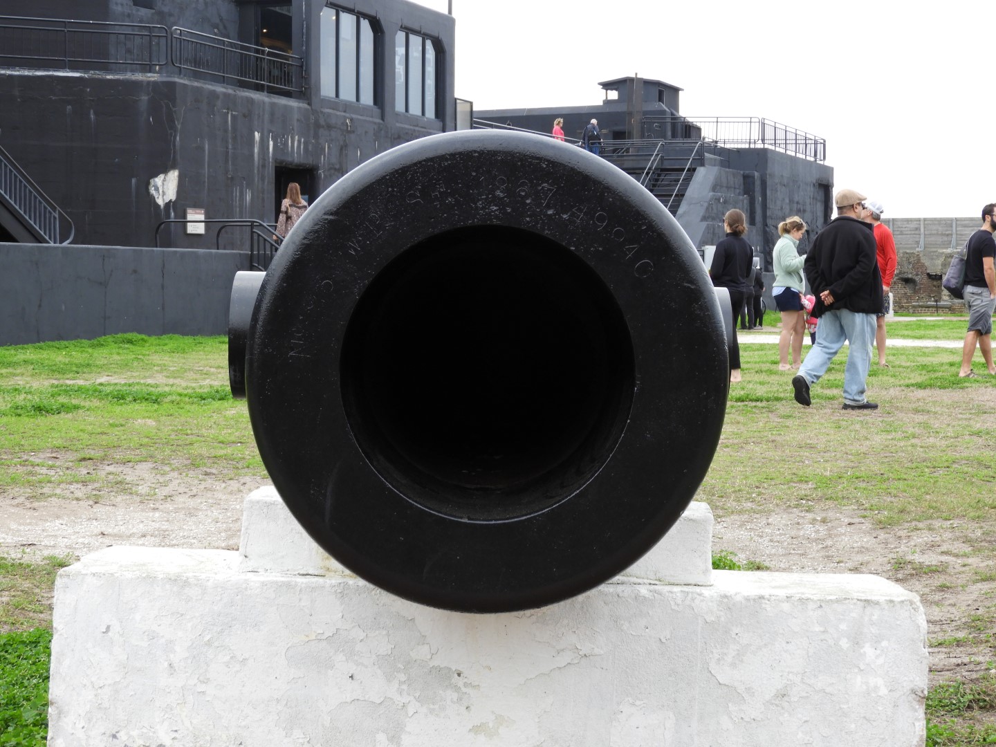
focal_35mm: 65
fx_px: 1870
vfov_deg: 22.6
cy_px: 374
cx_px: 498
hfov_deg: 29.8
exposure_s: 1/200
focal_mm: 11.6
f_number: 4.2
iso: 100
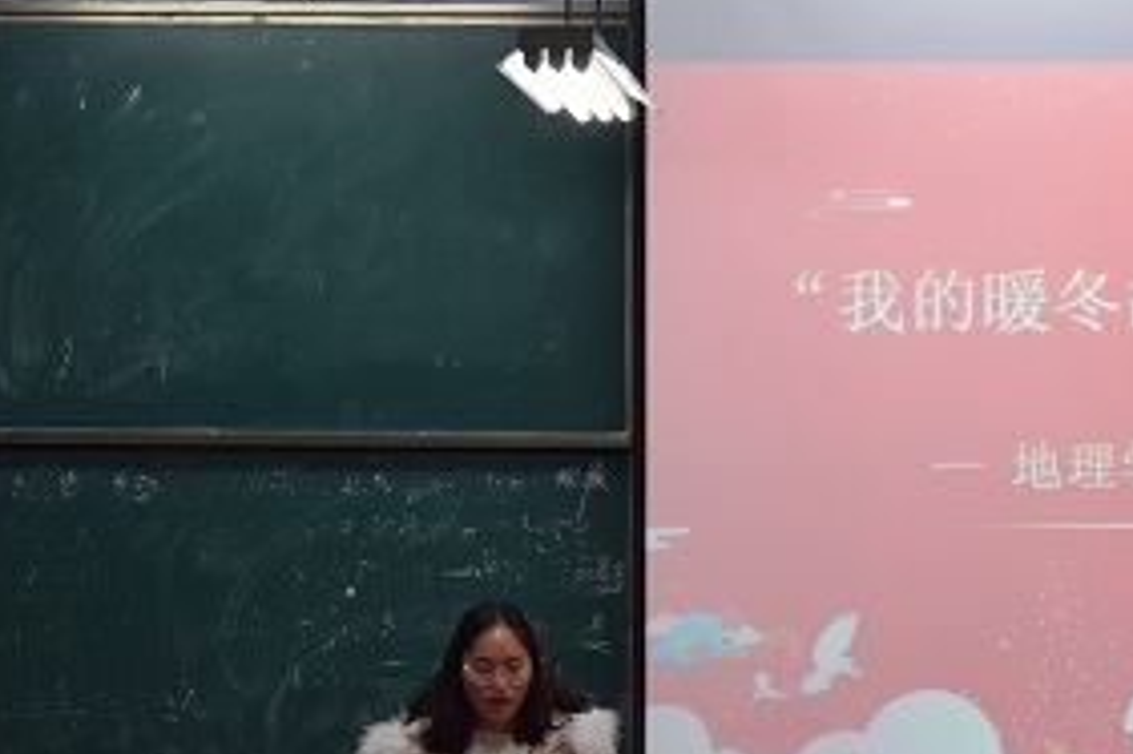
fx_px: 5538
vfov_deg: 7.8
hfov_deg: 11.6
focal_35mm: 176
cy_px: 625
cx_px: 1093
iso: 900
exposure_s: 1/60
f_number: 5.6
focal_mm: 55
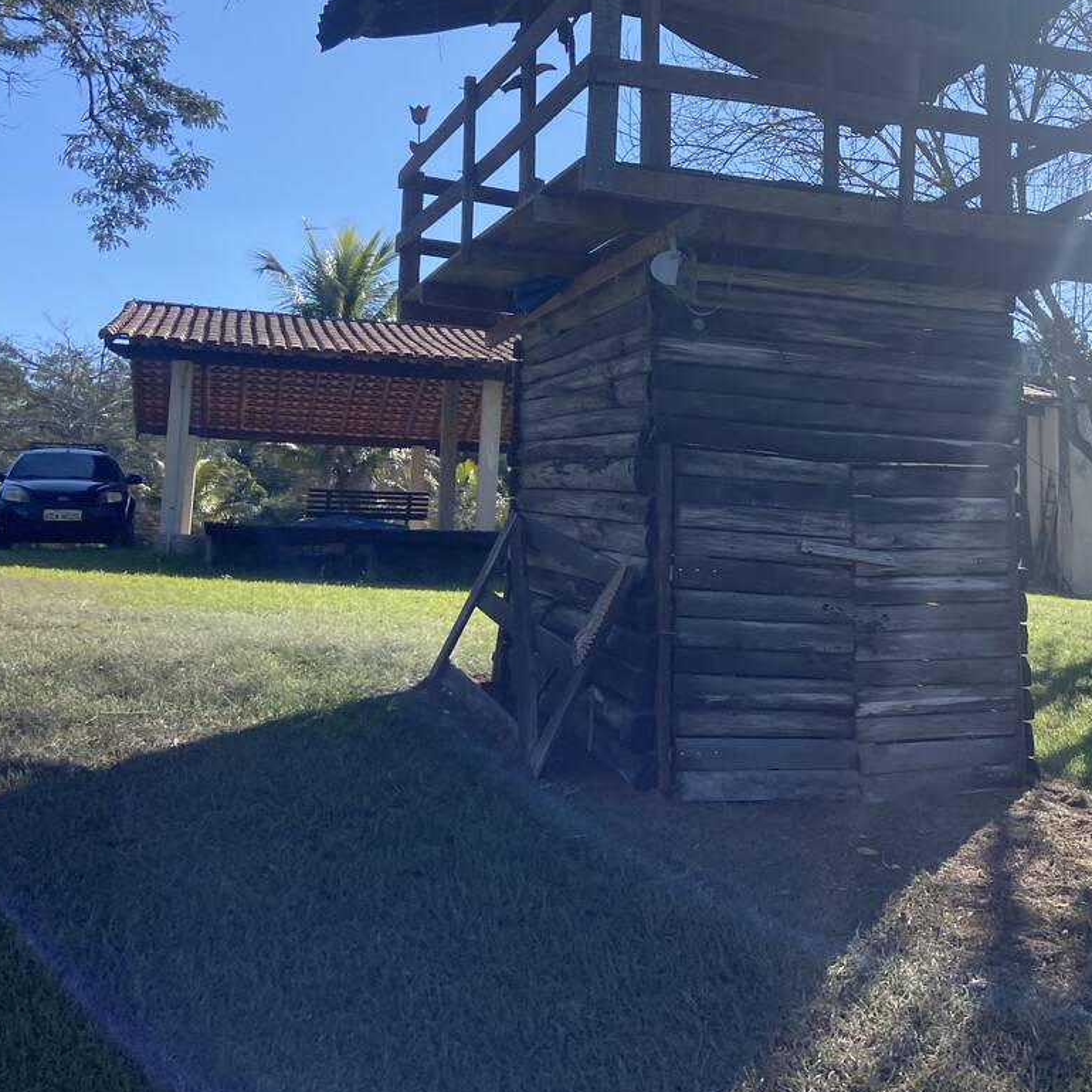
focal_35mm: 43
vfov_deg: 38.8
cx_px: 801
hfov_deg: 38.3
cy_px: 380
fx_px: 1535
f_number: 1.8
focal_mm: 4.25
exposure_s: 1/1727
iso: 32
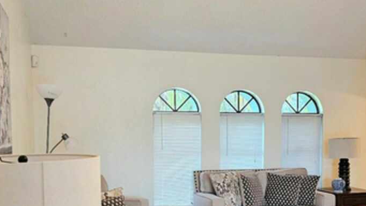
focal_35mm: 47
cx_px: 210
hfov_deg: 43.6
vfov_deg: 25.0
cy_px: 170
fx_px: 456
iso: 500
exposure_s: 1/120
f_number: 1.7
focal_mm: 6.3
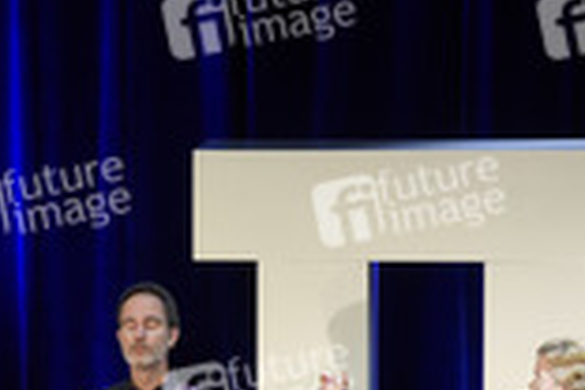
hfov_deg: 5.9
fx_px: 5638
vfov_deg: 4.0
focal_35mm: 347
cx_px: -66
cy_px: 484
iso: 640
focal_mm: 120
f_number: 6.3
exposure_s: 1/60
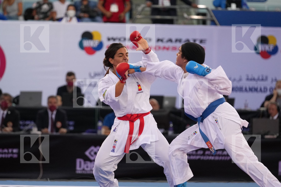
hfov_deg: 7.0
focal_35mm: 295
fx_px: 2302
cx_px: 140
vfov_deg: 4.7
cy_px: 94
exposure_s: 1/1000
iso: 2500
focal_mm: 197
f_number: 2.8
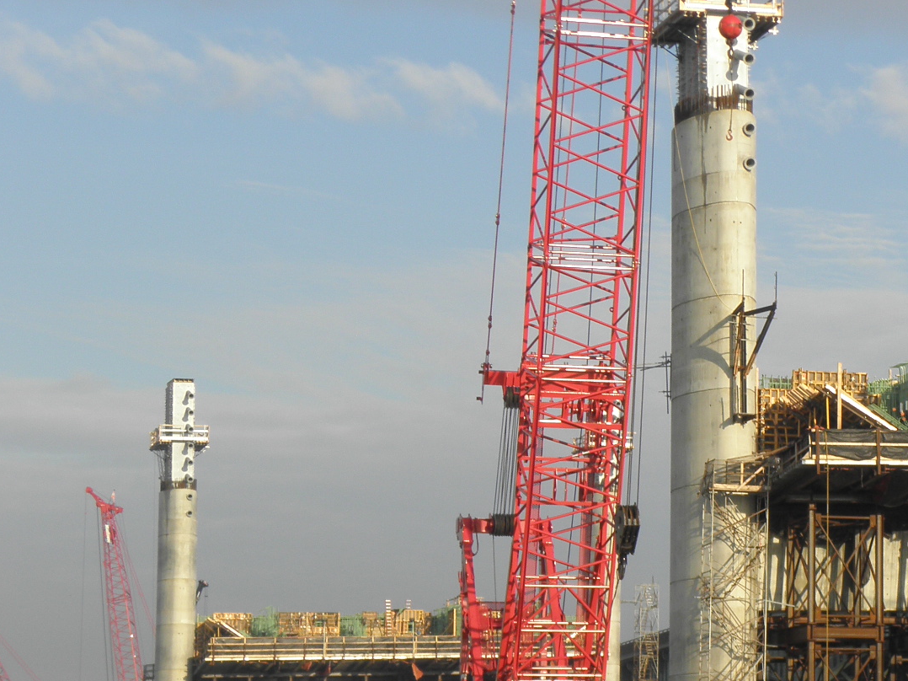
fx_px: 3488
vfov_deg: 11.1
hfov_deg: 14.7
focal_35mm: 133
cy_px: 424
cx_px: 825
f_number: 5.6
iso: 64
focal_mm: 12.55
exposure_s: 1/200
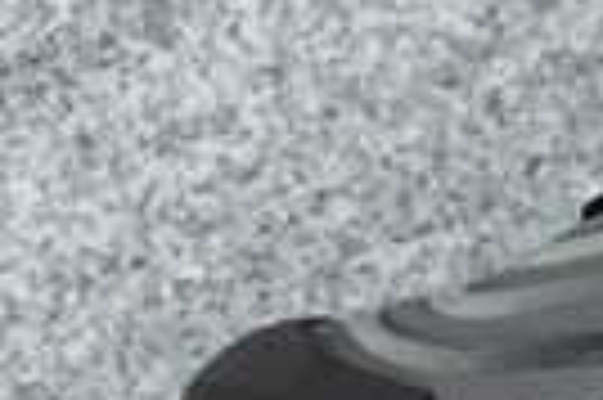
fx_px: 3630
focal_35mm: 217
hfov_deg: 8.8
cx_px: 1341
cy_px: 429
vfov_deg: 6.3
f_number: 2.4
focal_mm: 3.3
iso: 25
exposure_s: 1/595
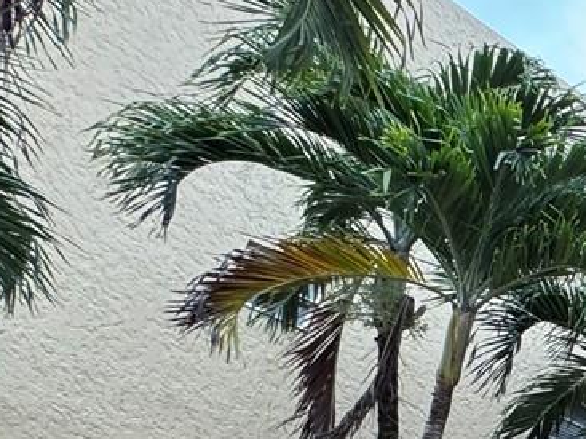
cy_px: 594
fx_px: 1032
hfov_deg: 18.9
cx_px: 1182
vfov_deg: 21.4
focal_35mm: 61
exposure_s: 1/120
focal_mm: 2.22
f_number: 2.2
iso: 64
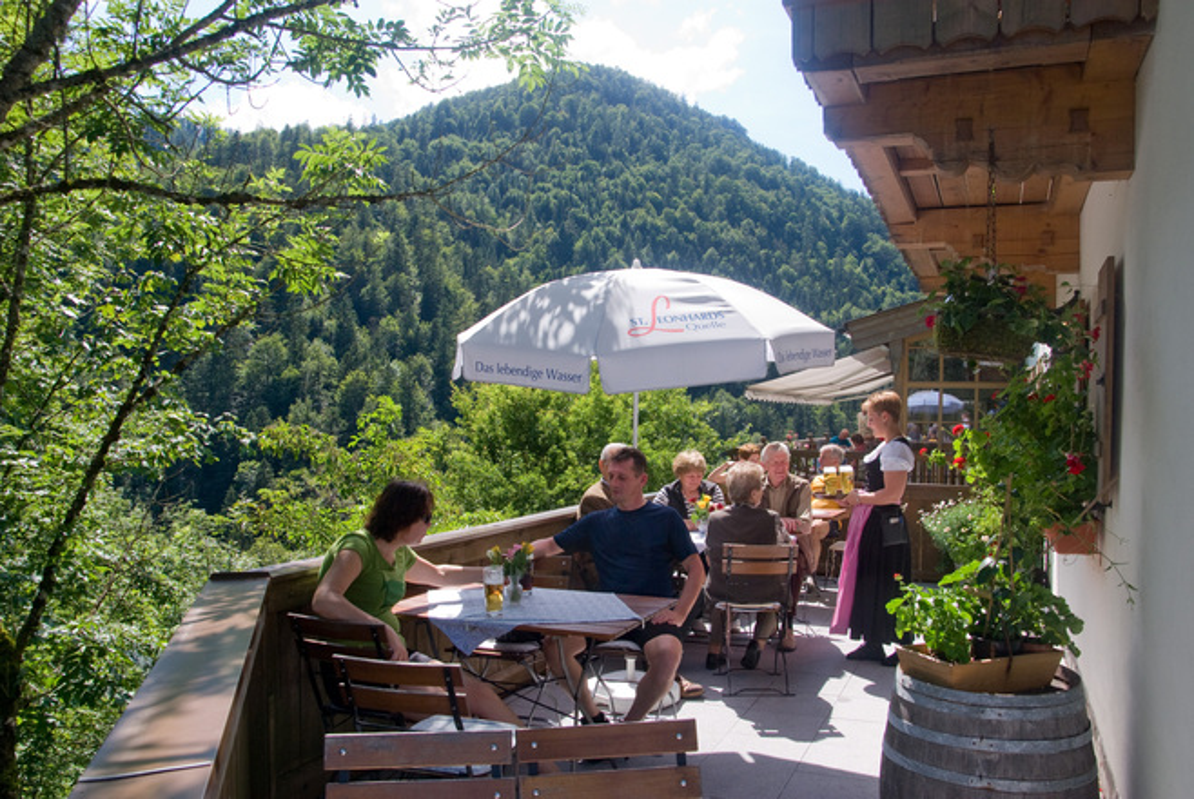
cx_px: 597
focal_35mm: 28
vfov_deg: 45.8
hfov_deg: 64.5
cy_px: 400
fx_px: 946
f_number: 8
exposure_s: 1/250
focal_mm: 19
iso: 200
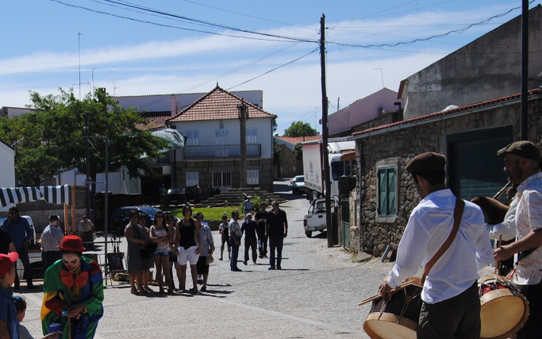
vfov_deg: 19.2
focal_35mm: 66
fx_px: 974
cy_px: 331
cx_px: 88
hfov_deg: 30.1
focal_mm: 23
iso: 100
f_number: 9
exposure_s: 1/320
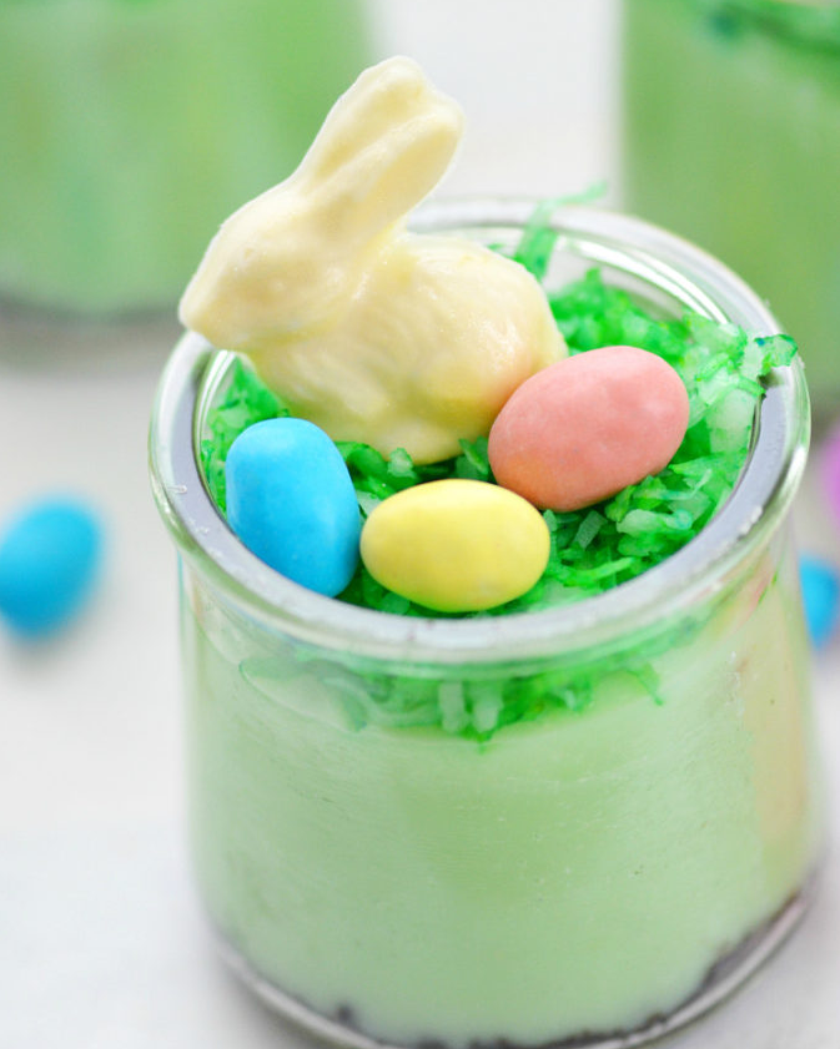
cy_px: 591
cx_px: 421
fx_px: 5579
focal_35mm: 180
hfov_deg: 8.6
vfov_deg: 10.7
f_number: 3.5
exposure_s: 1/200
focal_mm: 105
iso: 800
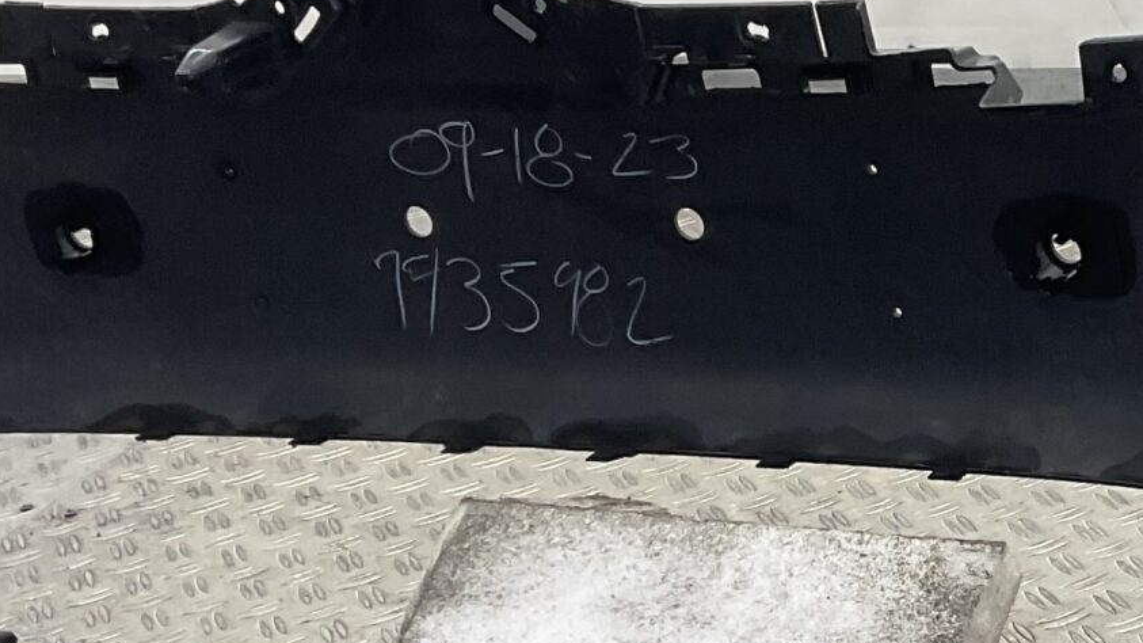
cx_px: 1167
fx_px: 2909
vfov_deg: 12.6
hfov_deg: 21.4
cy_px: 446
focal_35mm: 96
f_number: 1.8
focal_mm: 3
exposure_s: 1/120
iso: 32
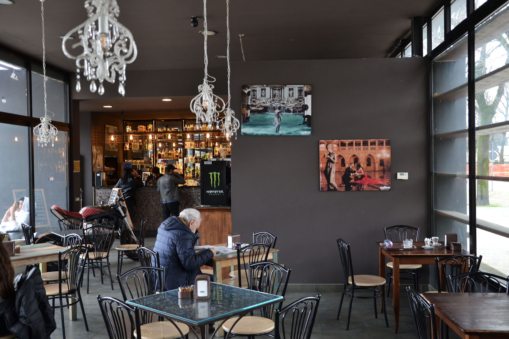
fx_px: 509
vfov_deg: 36.9
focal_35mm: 36
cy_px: 170
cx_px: 254
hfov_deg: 53.1
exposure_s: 1/80
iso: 400
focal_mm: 24
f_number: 4.5
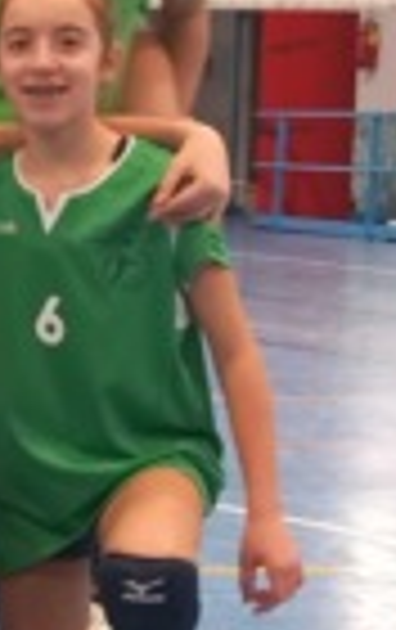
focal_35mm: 139
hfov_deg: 8.3
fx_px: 2390
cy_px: 310
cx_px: -724
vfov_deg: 15.0
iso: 160
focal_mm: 4
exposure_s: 1/33.3
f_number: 1.8
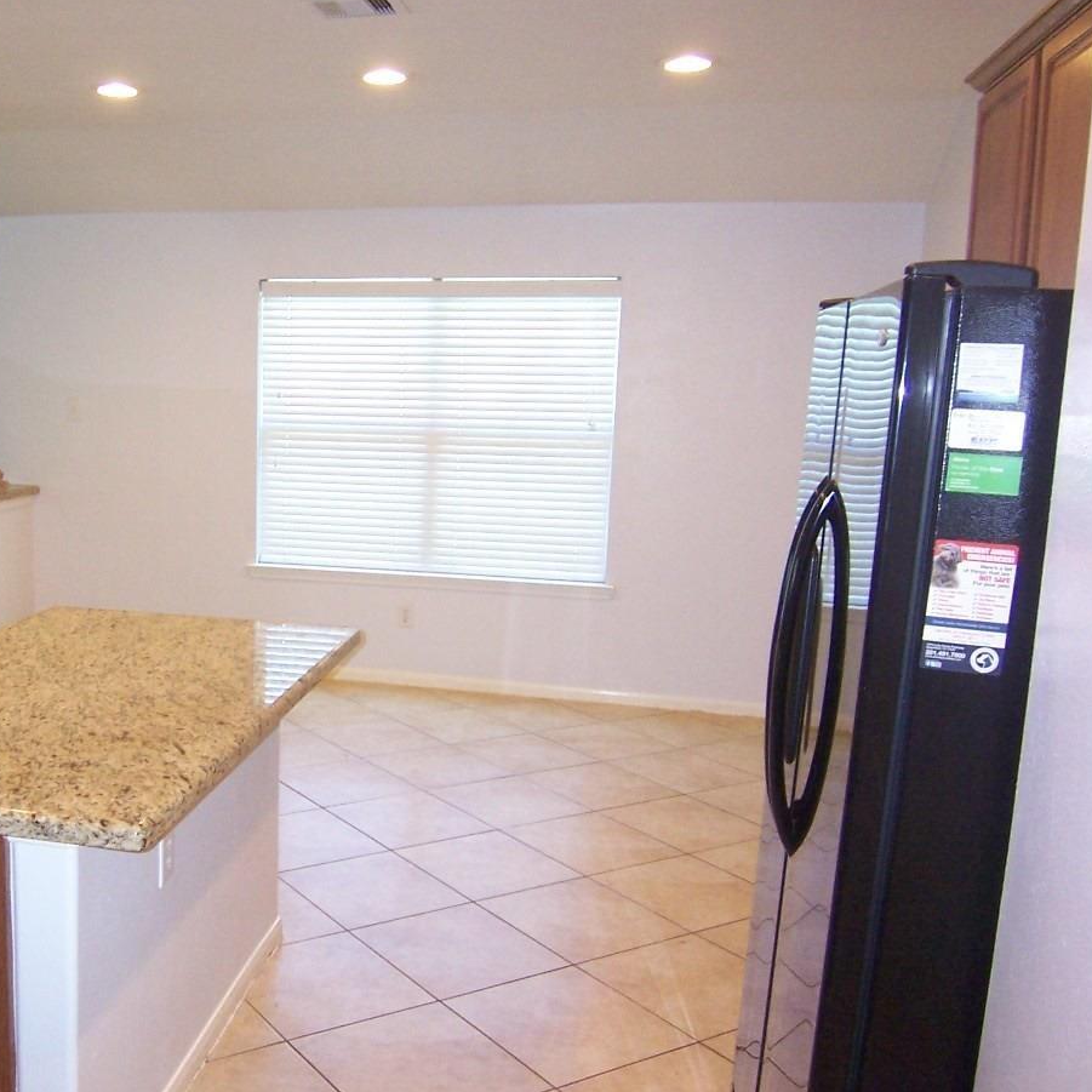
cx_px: 263
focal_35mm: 35
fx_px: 1249
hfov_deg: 45.5
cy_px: 578
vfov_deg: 47.2
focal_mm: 3.8
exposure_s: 1/30
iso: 200
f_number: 2.8
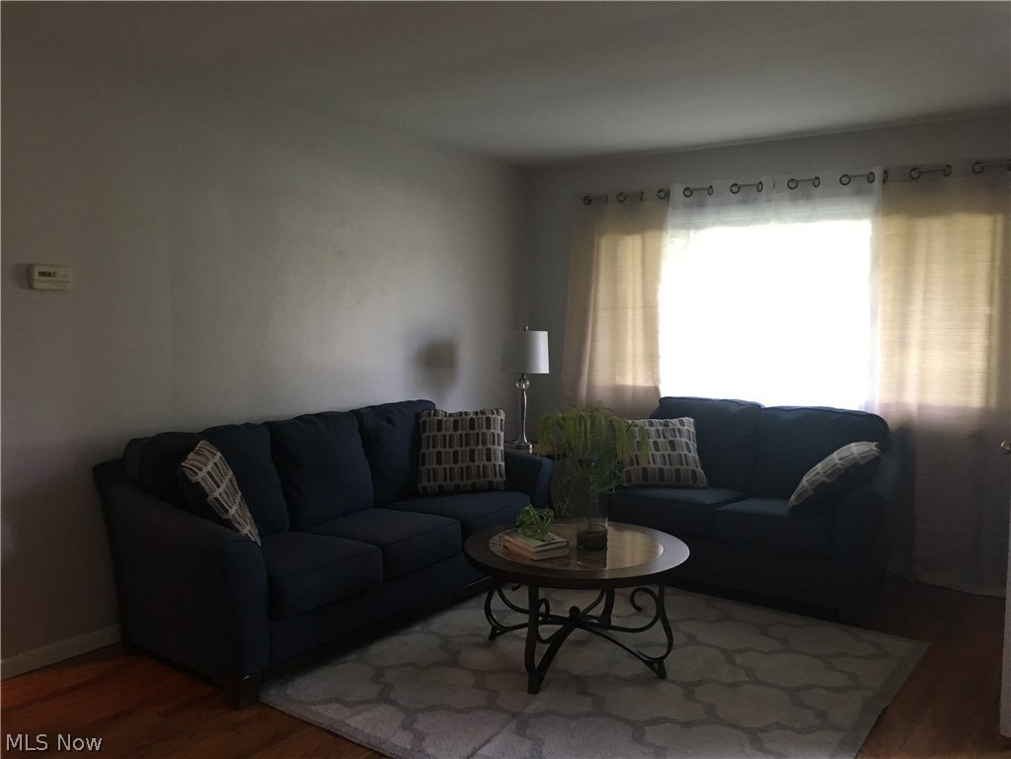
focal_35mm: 29
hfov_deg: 61.7
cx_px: 506
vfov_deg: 48.2
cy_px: 380
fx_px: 847
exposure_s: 1/30
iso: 160
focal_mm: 4.15
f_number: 2.2
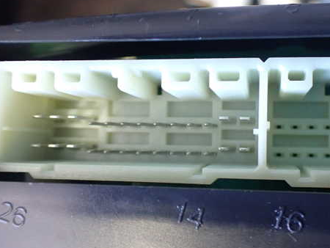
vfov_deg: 36.0
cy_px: 125
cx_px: 215
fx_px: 382
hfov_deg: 46.2
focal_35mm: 40
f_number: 2.3
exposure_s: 1/80
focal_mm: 5.4
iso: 800
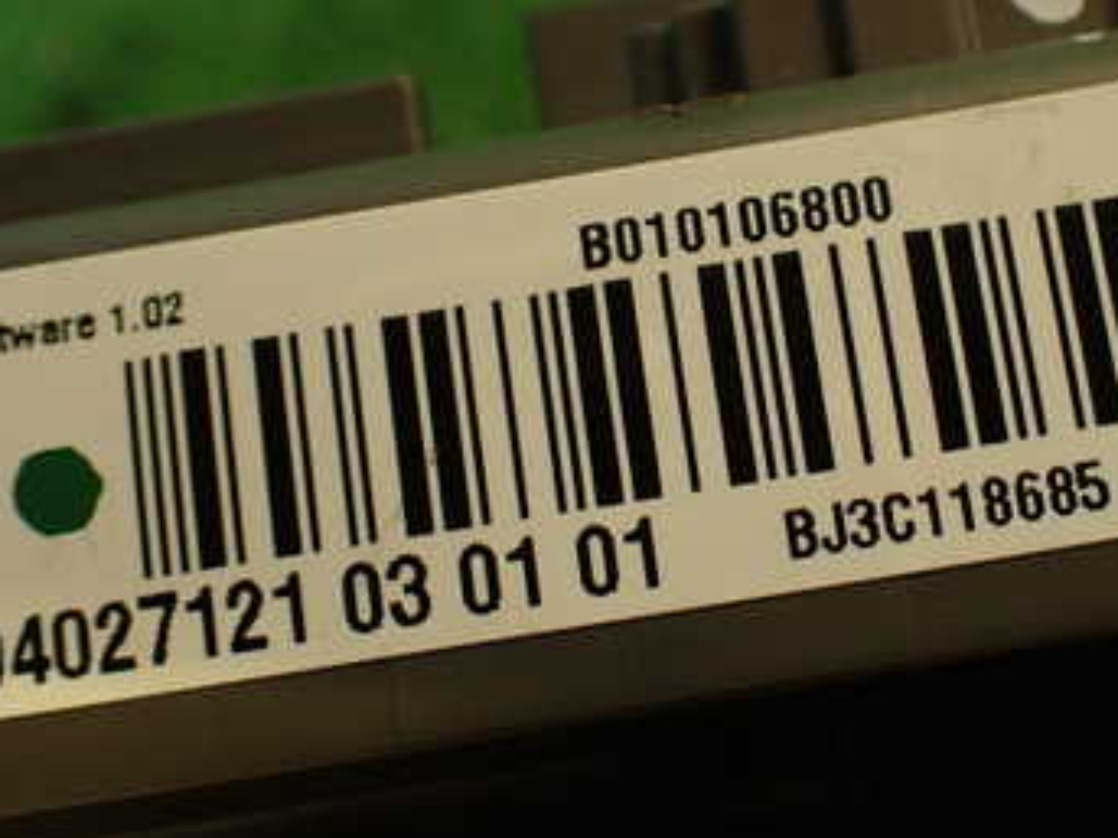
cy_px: 391
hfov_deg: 34.1
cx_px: 737
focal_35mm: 56
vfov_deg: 26.1
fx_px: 1808
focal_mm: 5.79
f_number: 2.4
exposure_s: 1/50
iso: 200
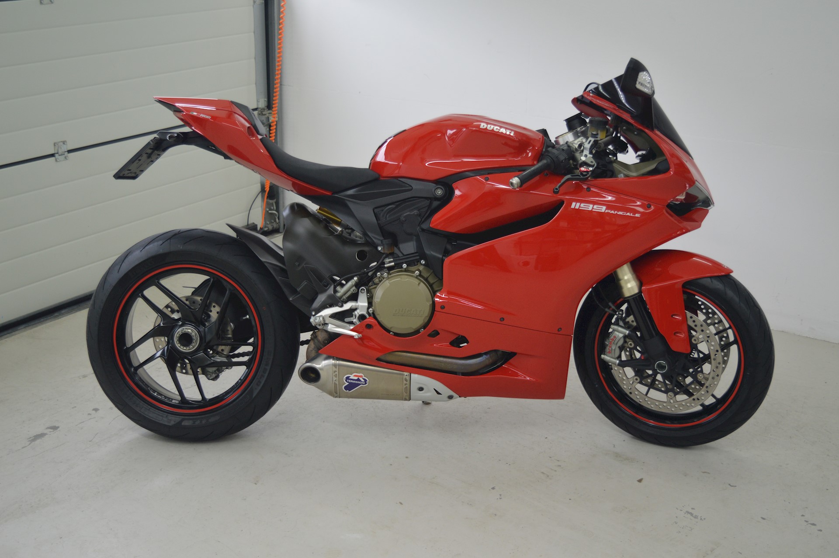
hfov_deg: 43.6
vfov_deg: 29.8
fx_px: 1048
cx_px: 420
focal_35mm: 45
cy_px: 279
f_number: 4.2
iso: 400
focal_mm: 30
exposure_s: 1/80
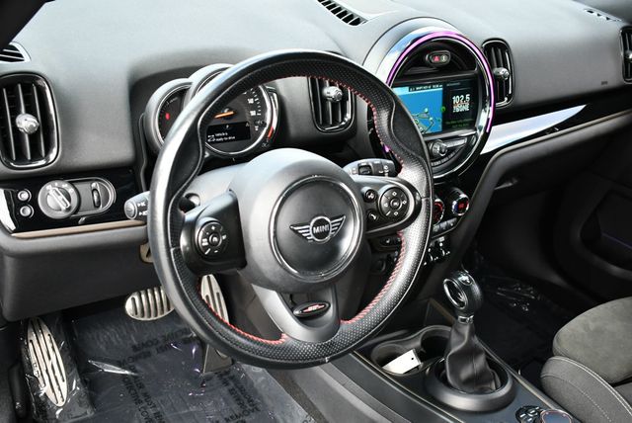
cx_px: 316
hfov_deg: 46.4
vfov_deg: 32.0
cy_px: 212
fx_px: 738
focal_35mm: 42
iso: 500
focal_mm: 21
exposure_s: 1/250
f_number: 3.8
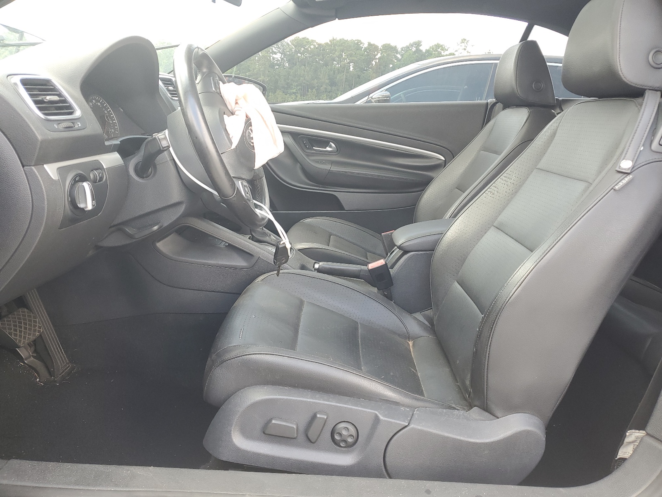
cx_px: 331
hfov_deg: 67.3
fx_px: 497
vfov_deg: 53.1
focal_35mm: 26
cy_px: 248
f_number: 1.5
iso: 56
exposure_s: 1/120
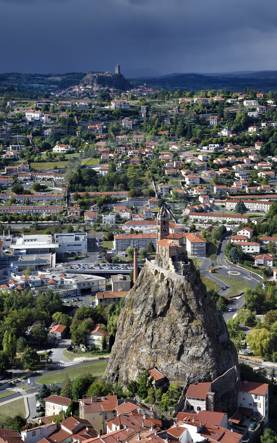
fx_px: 870
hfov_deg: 18.1
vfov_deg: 28.6
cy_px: 221
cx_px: 136
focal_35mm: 72
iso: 200
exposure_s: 1/250
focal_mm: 70
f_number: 11
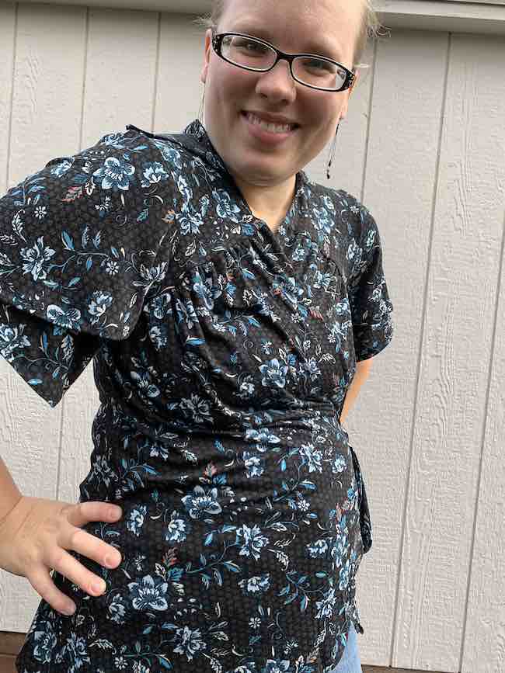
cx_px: 252
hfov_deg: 53.1
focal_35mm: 26
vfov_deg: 67.3
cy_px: 336
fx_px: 506
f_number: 1.8
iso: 25
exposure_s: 1/247
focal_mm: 4.25
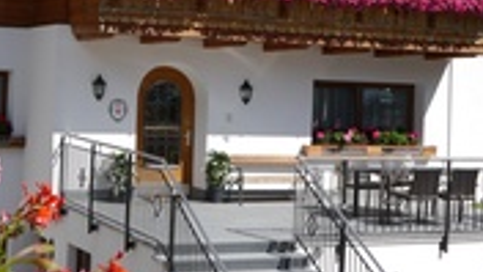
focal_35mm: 89
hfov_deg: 23.9
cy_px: 60
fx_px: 1140
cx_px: 209
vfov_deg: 13.5
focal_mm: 18
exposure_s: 1/400
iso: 160
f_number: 8
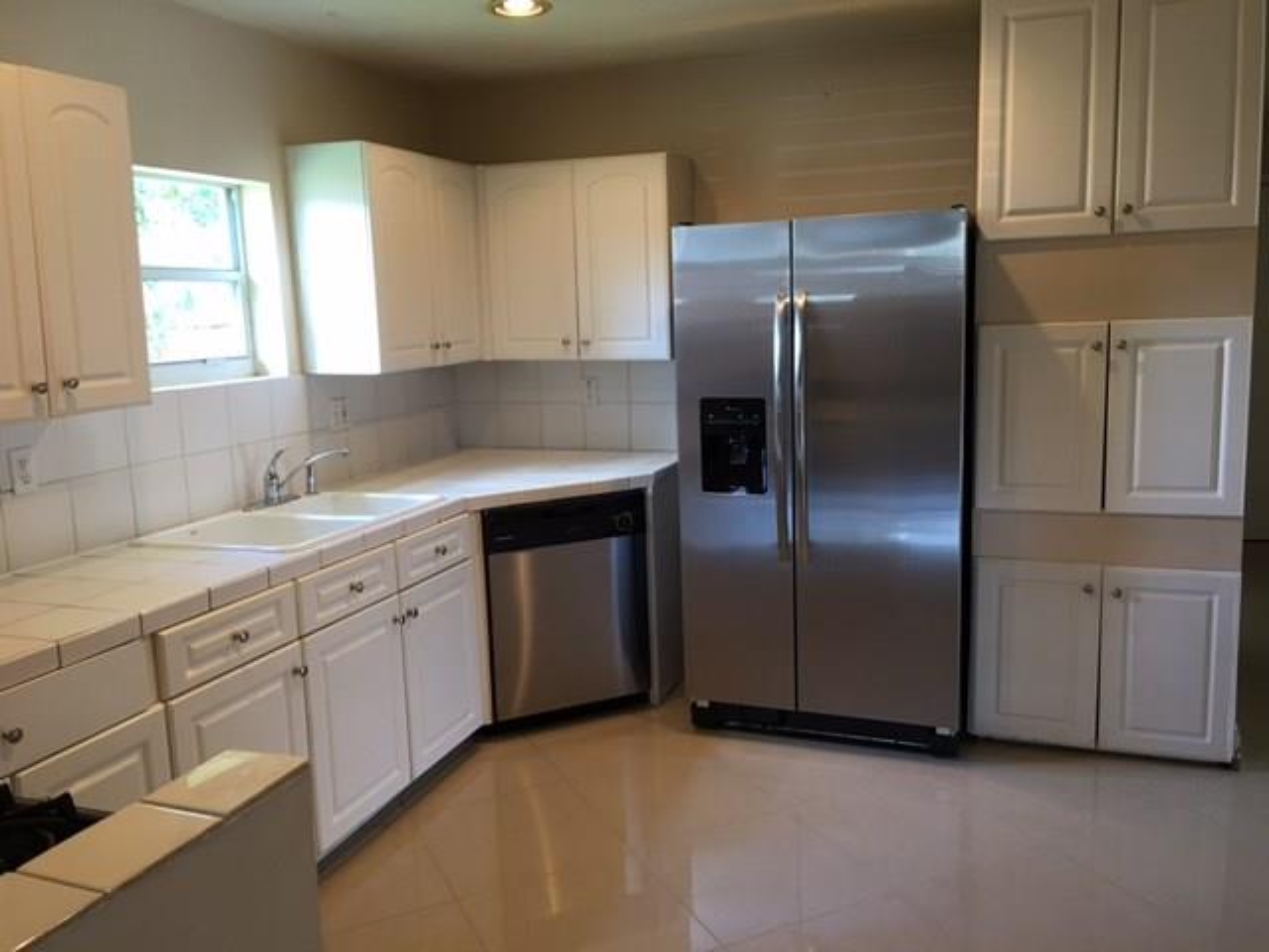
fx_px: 1063
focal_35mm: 29
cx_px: 634
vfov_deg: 48.2
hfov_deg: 61.7
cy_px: 476
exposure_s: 1/15
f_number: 2.2
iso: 32
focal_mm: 4.15
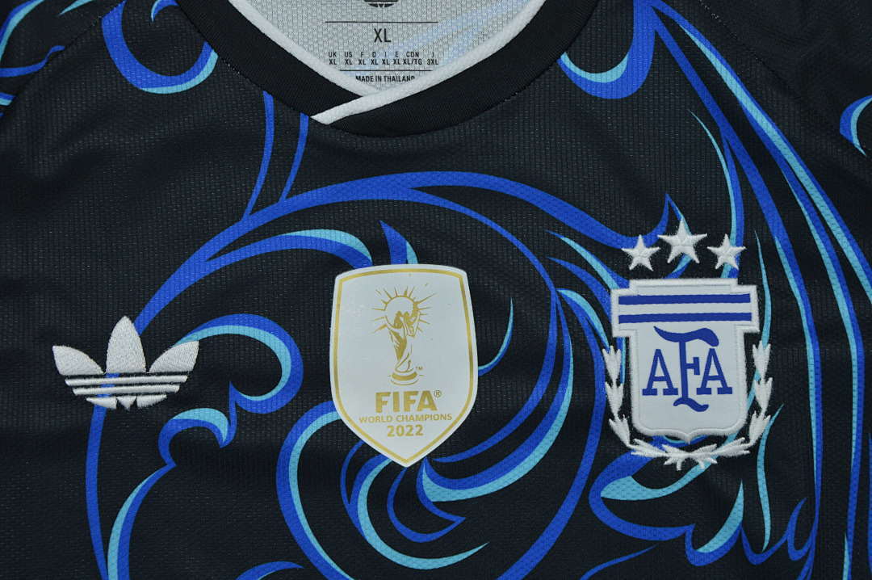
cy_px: 290
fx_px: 1888
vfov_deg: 17.5
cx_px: 436
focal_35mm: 78
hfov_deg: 26.0
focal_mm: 52
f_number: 10
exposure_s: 1/200
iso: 400
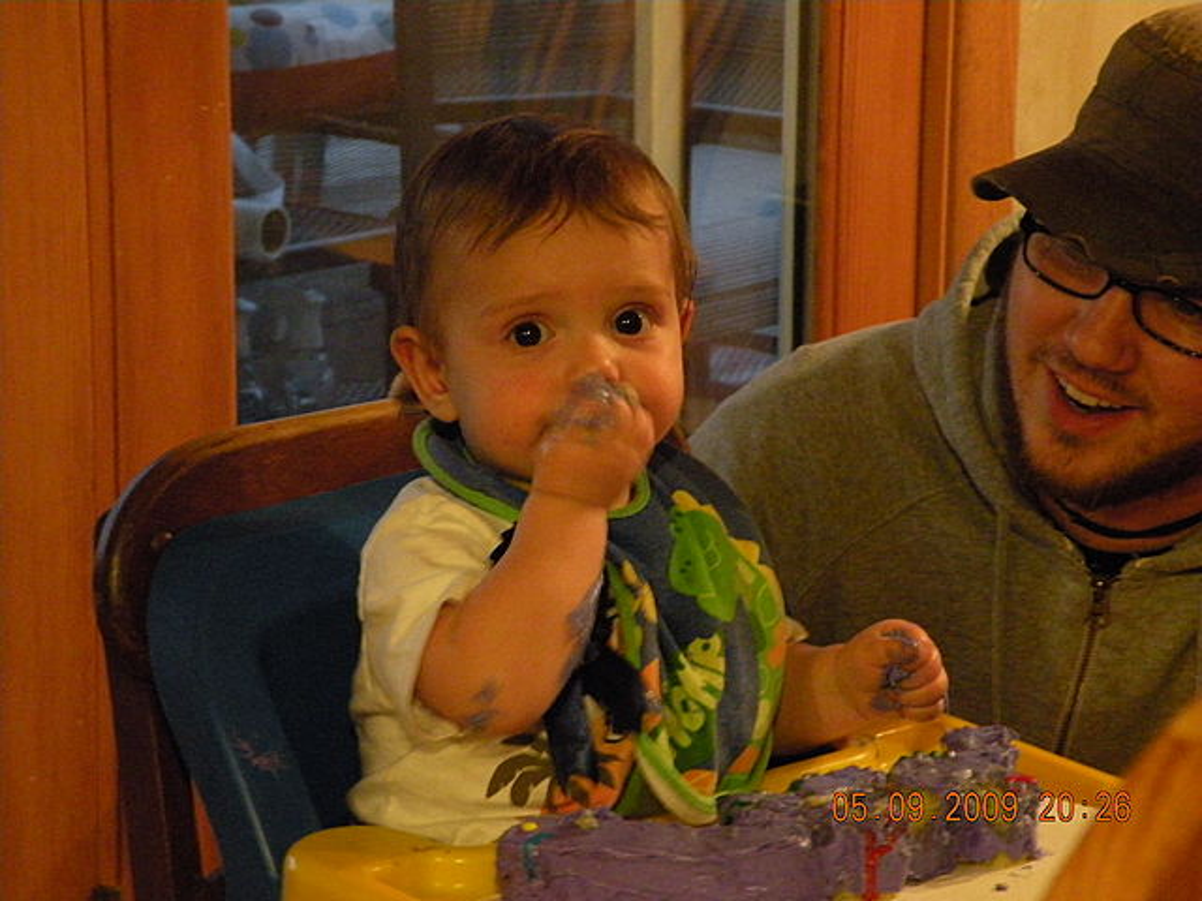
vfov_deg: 10.5
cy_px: 450
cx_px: 601
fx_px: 4896
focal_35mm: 141
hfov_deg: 14.0
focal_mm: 25
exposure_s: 1/8
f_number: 4.5
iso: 800
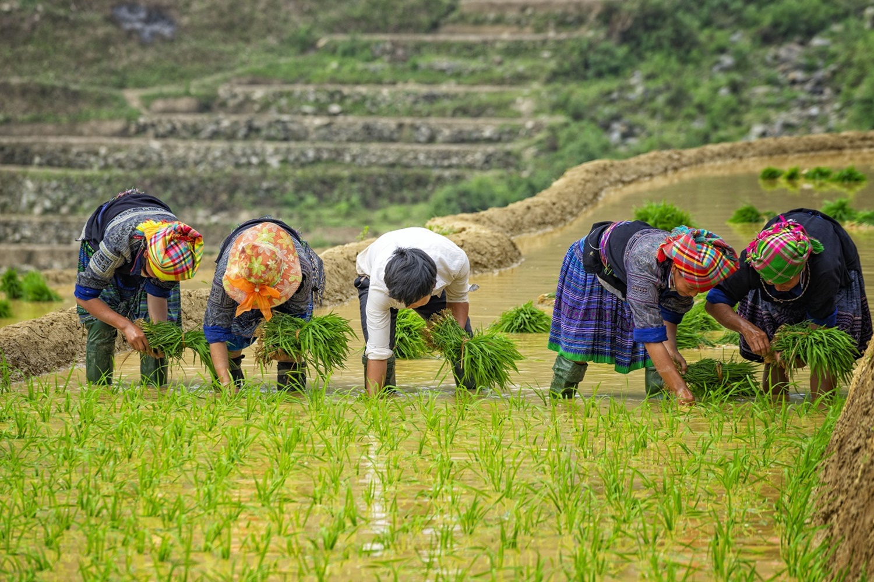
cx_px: 437
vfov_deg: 7.1
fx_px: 4710
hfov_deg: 10.6
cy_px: 291
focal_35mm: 194
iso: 100
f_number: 6.3
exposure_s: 1/250
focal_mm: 194
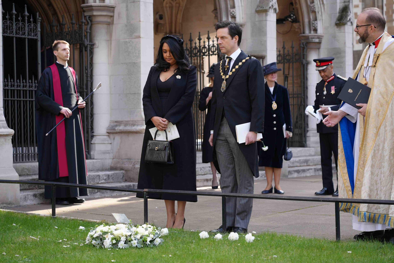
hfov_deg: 26.3
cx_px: 197
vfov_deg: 17.7
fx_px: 843
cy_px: 132
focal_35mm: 77
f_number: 4
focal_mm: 77
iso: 125
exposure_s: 1/160
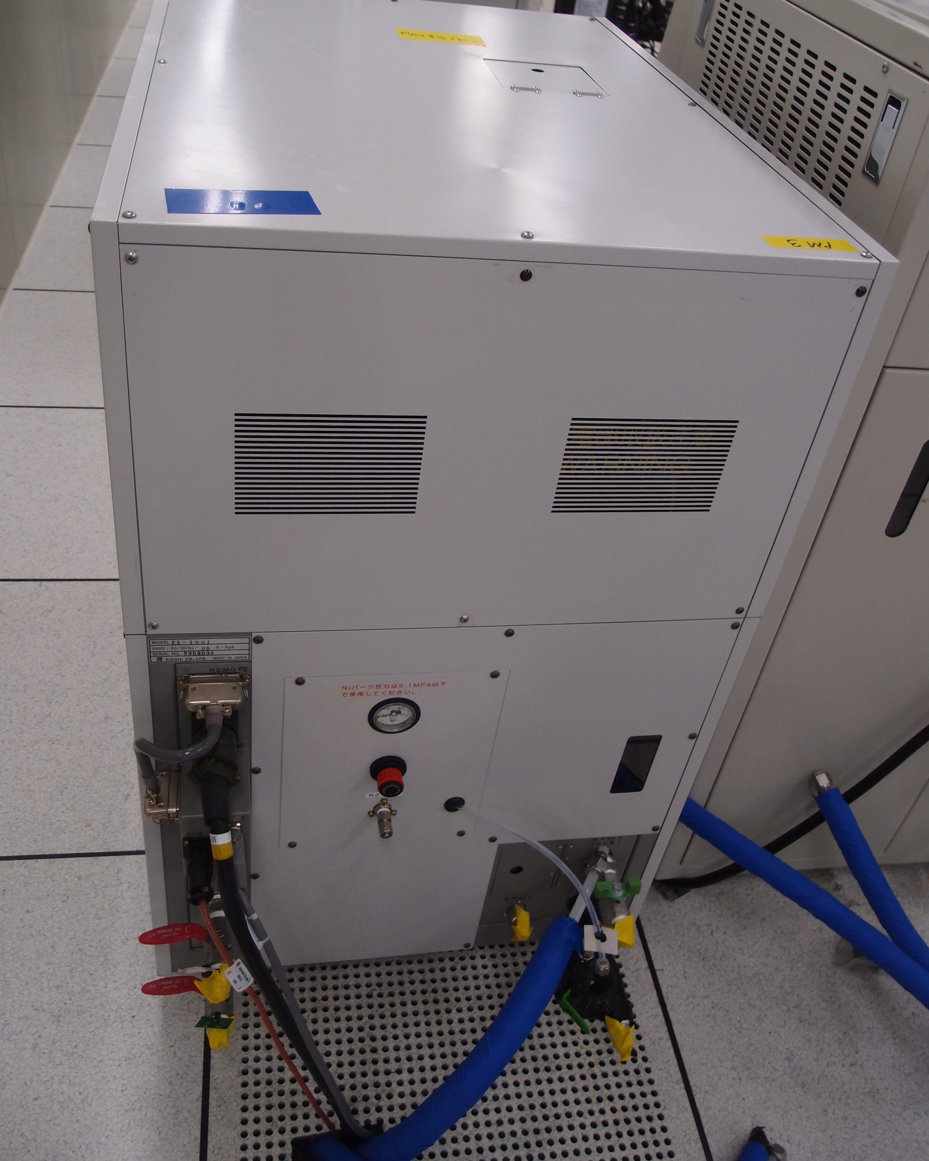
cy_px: 534
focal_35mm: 30
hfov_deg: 48.5
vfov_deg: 58.7
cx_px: 467
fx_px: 1031
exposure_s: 1/60
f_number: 1.8
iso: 100
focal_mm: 6
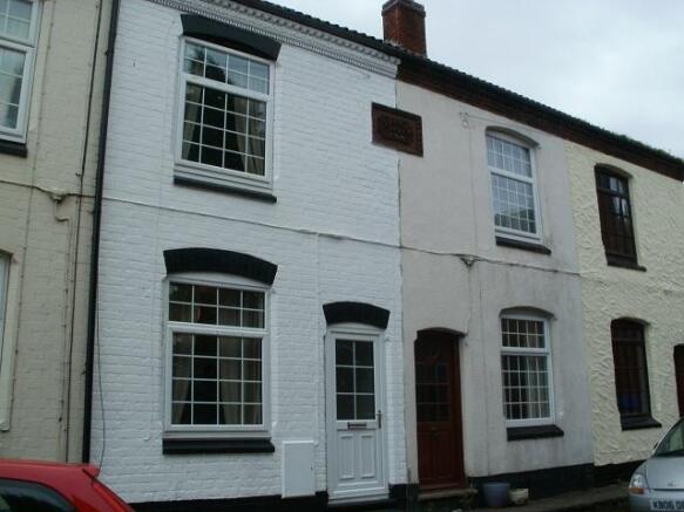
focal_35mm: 36
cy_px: 256
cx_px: 342
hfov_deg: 51.4
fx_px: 711
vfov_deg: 39.6
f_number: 5.6
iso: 100
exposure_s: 1/80
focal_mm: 6.3
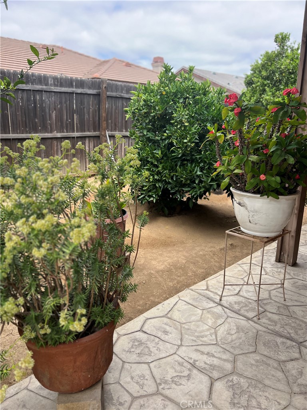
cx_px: 154
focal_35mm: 26
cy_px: 205
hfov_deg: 53.1
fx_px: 307
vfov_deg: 67.3
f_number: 1.5
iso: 50
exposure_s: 1/1669
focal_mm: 5.7
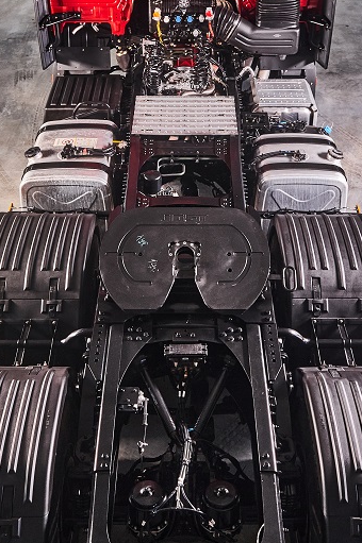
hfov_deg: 28.6
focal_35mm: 47
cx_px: 188
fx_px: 710
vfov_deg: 41.4
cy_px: 181
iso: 500
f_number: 8
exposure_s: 1/125
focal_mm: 24
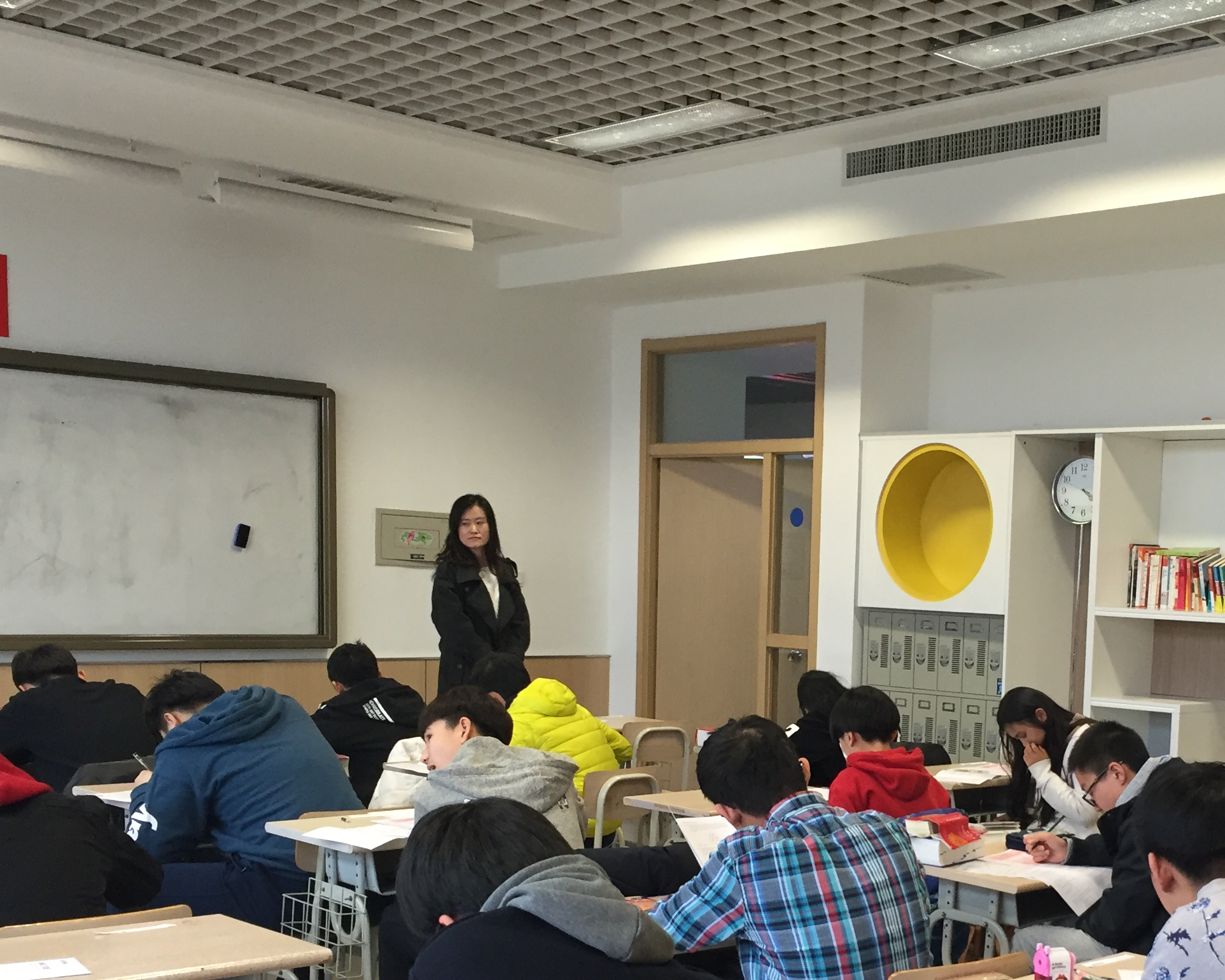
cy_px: 770
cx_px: 909
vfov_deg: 30.7
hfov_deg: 37.9
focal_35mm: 48
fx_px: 1740
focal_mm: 4.15
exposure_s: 1/33
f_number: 2.2
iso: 64
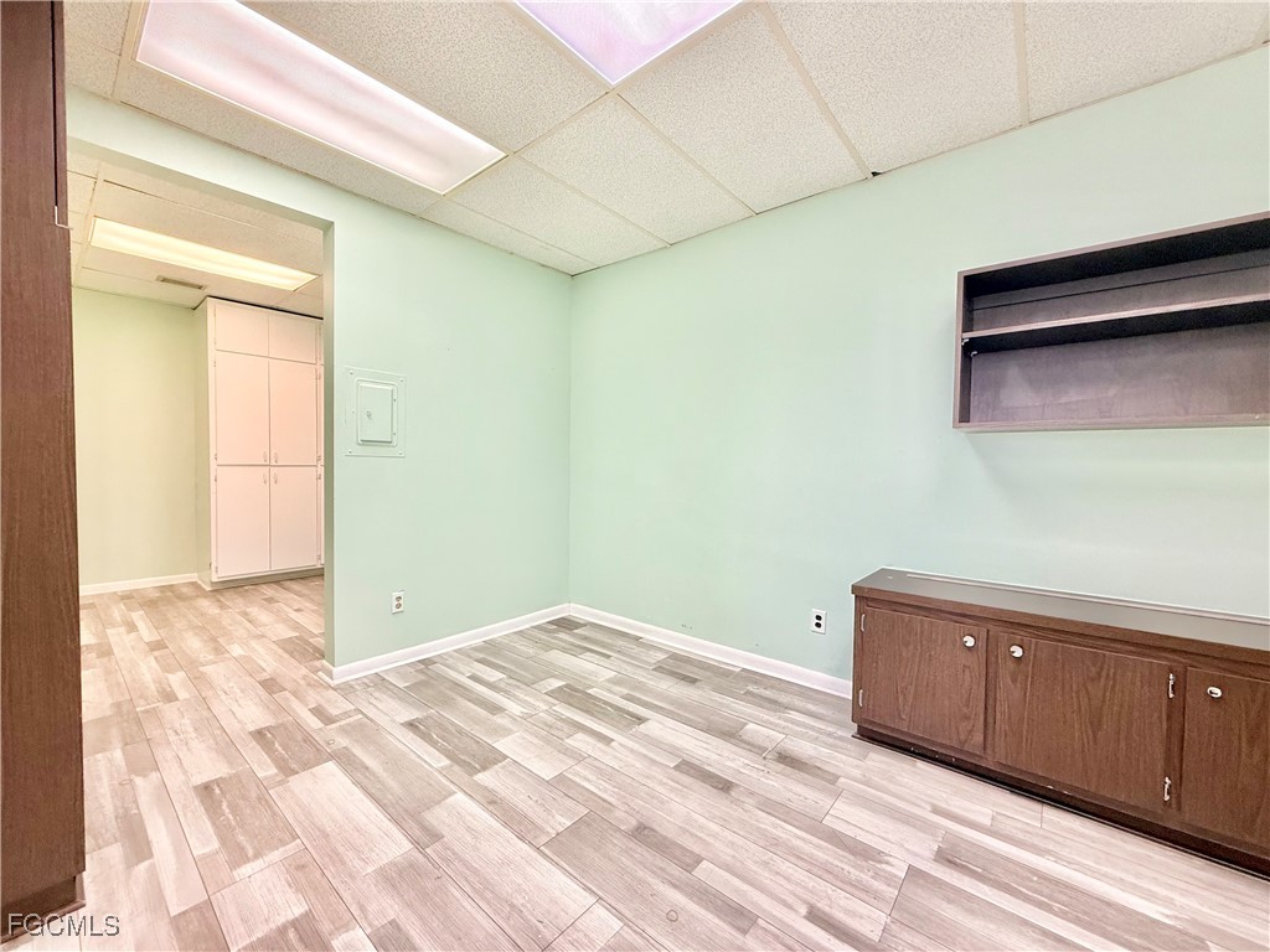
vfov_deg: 85.7
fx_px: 514
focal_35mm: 14
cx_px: 635
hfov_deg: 102.1
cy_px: 476
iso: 320
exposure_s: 1/120
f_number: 2.2
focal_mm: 2.22
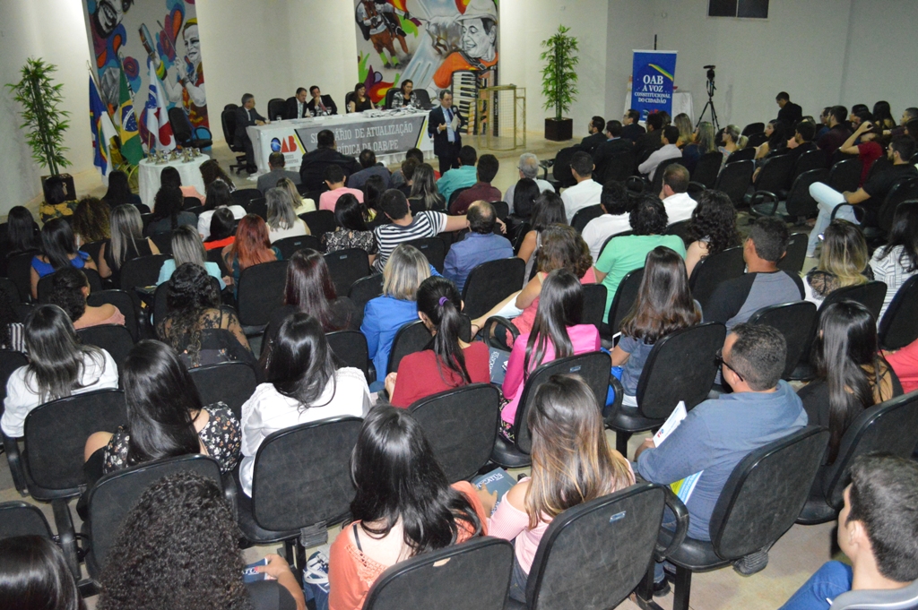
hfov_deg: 57.3
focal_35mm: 33
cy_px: 305
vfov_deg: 39.9
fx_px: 841
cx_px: 459
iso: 6400
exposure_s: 1/60
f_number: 4
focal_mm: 22
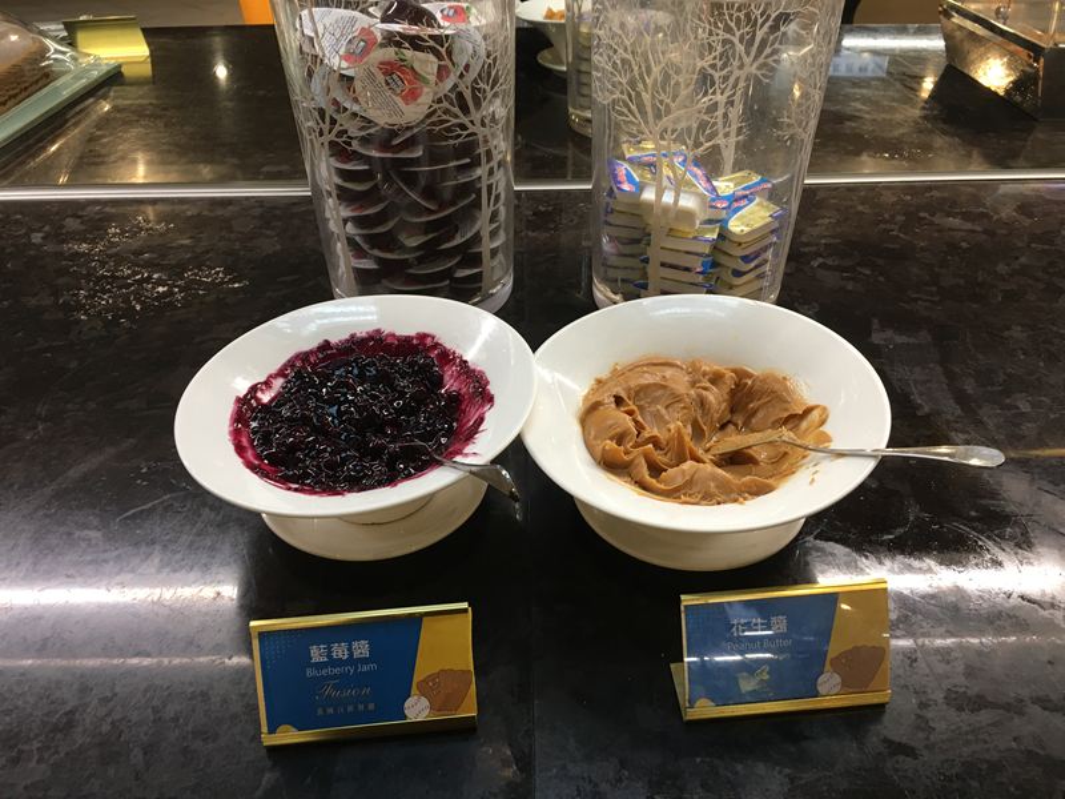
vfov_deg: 48.2
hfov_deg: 61.7
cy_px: 400
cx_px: 532
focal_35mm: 29
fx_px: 892
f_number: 2.2
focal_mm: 4.15
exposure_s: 1/17
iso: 40
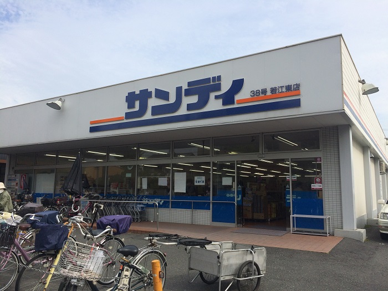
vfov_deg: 48.2
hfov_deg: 61.7
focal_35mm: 29
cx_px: 194
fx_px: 325
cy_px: 146
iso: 32
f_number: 2.2
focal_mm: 4.15
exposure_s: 1/1786
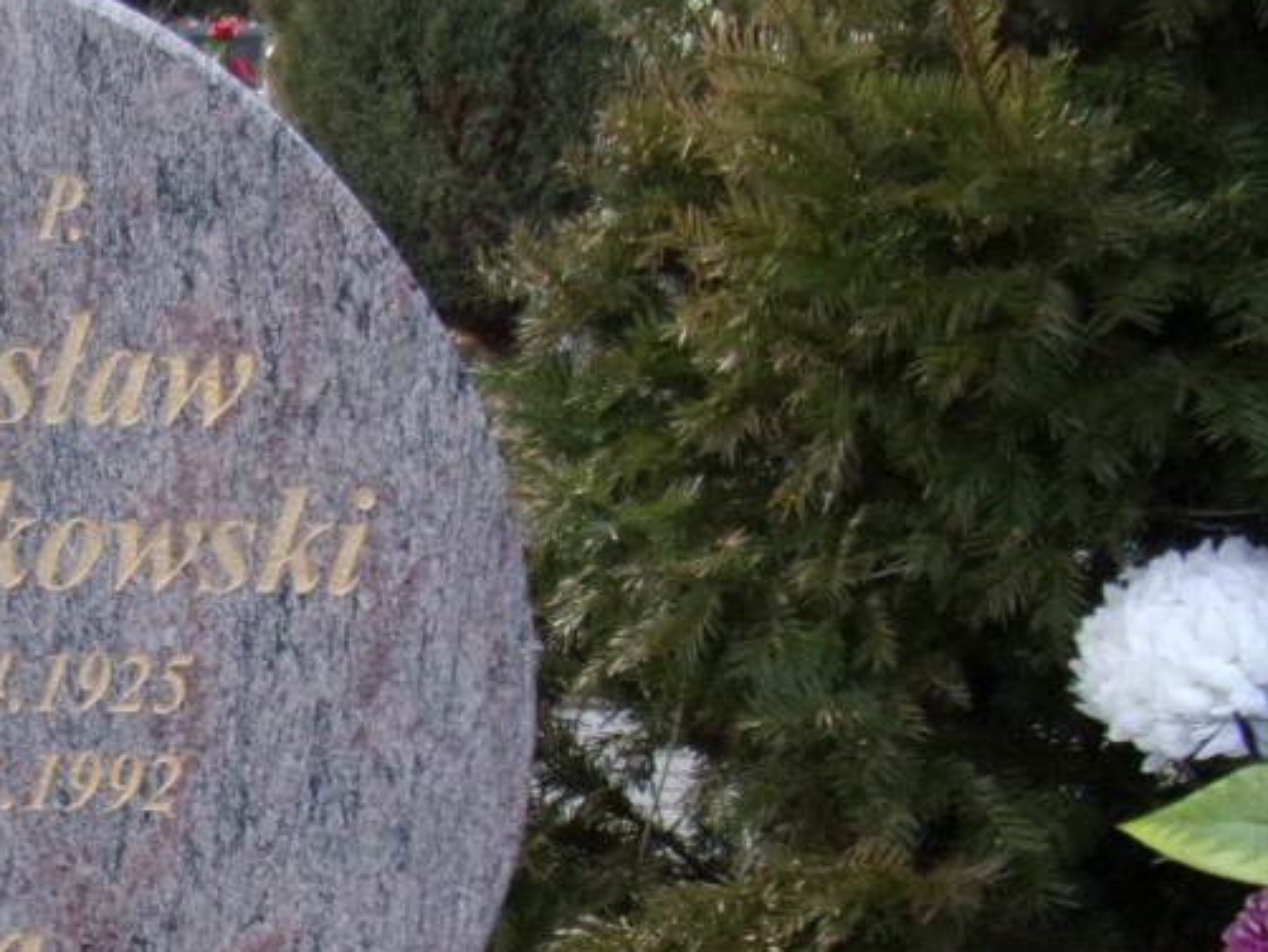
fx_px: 2528
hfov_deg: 25.5
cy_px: 813
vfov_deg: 21.0
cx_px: -228
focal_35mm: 69
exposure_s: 1/140
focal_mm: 4.3
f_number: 3.3
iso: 80
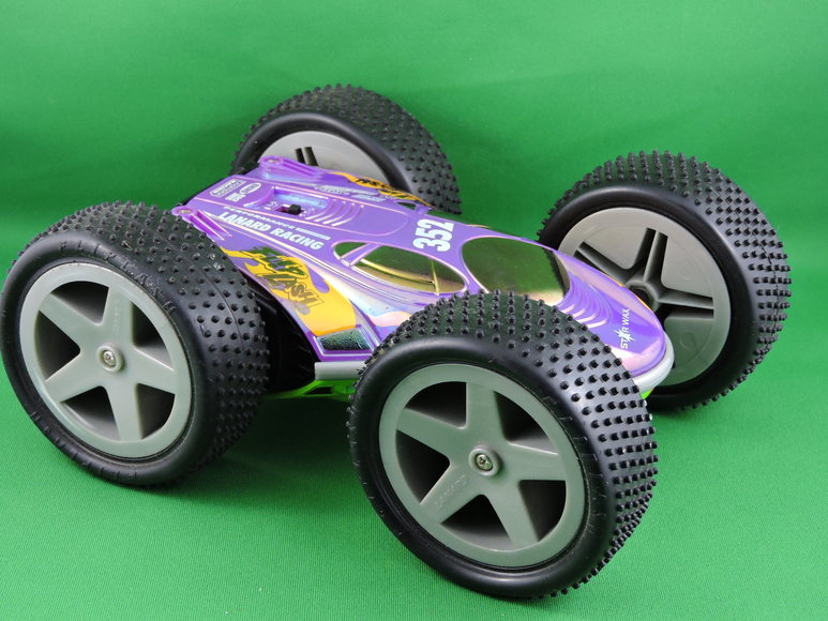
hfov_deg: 27.8
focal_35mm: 70
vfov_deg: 21.0
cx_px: 414
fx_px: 1675
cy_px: 310
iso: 280
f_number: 4.5
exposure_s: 1/30
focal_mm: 12.5
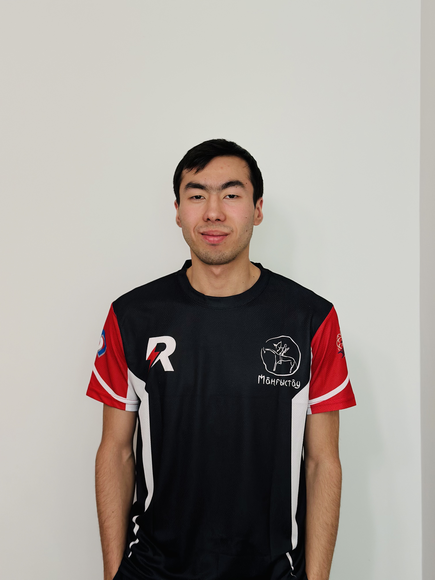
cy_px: 290
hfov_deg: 30.3
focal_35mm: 48
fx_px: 804
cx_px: 218
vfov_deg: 39.7
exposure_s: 1/103
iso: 125
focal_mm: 6.86
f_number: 1.78
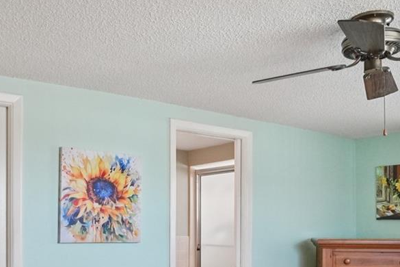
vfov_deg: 30.8
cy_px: 253
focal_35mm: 41
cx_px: 148
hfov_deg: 47.0
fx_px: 456
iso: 800
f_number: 8
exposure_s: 1/30
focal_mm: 10
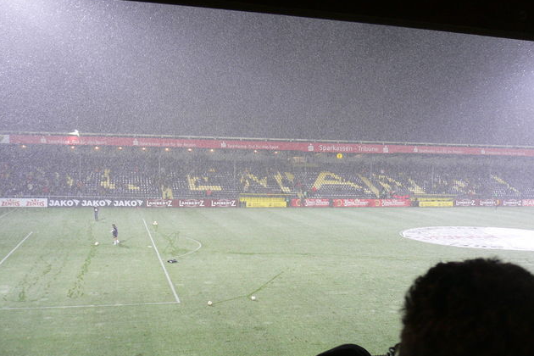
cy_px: 186
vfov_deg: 35.9
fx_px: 549
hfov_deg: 51.9
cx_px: 267
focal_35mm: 37
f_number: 2.8
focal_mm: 5.8
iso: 100
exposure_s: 1/15
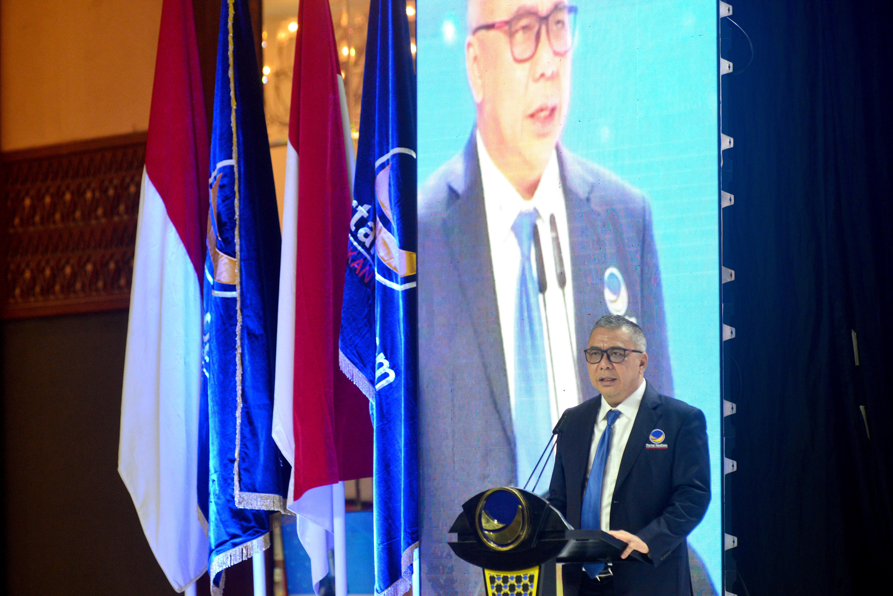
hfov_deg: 10.3
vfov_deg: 6.9
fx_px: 4963
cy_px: 298
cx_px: 446
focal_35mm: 200
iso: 2500
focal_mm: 200
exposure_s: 1/125
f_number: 6.3
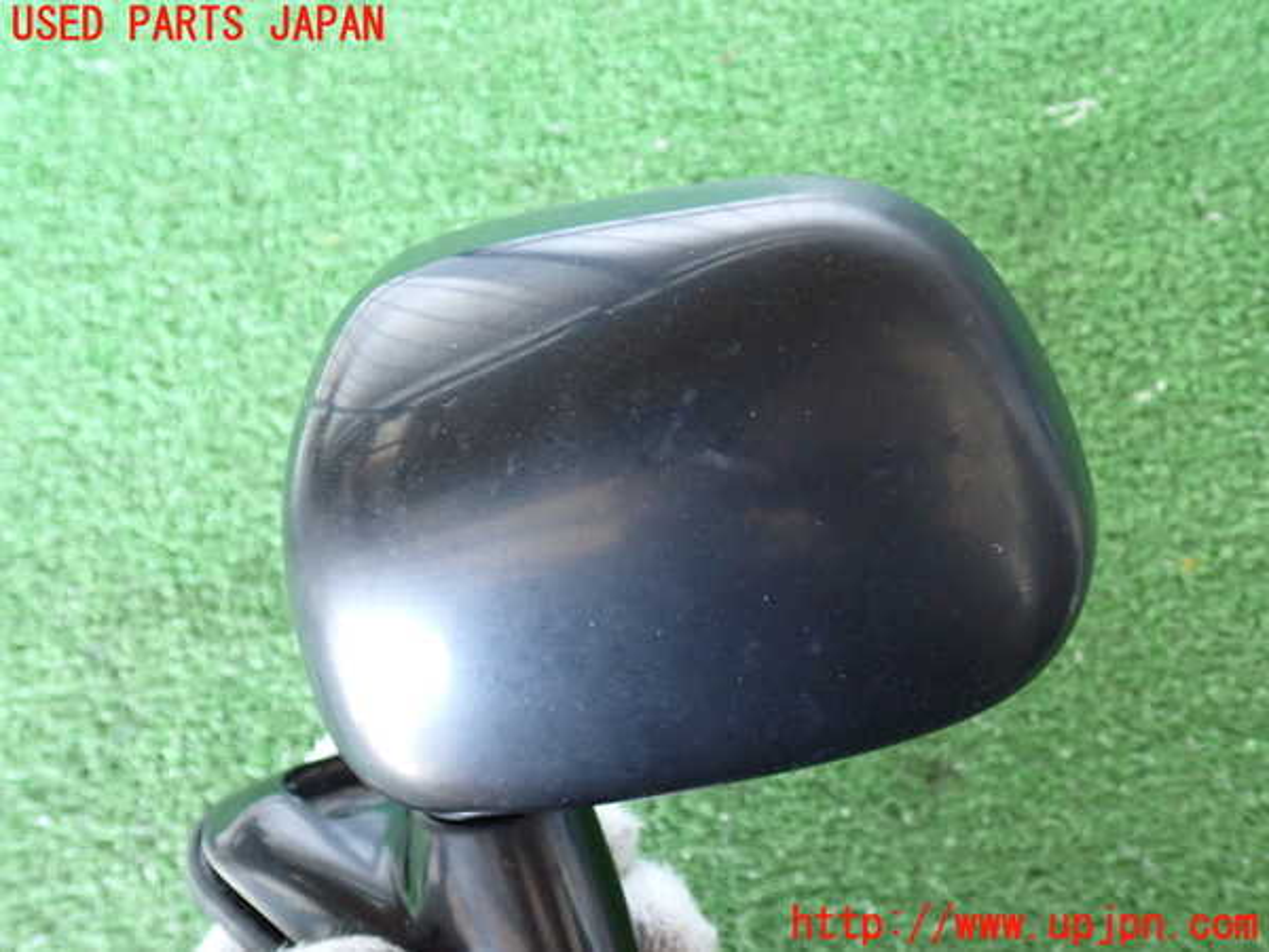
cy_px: 476
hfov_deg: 56.8
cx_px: 634
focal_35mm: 32
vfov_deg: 44.2
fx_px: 1173
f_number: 2.4
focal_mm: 5.79
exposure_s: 1/30
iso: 800
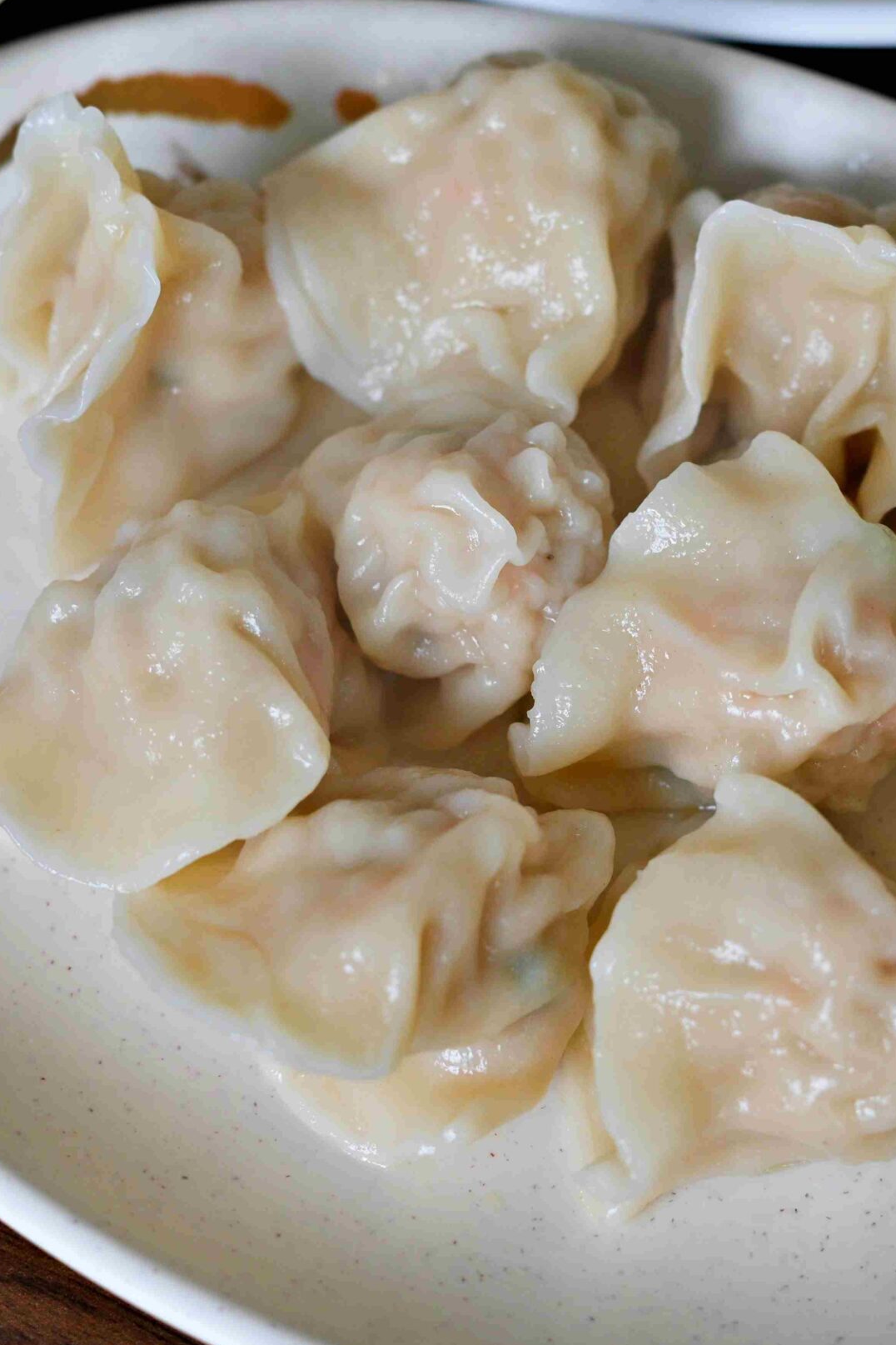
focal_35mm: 119
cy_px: 662
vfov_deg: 17.2
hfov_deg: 11.5
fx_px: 4442
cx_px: 580
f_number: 3.2
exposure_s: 1/200
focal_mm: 50
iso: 100
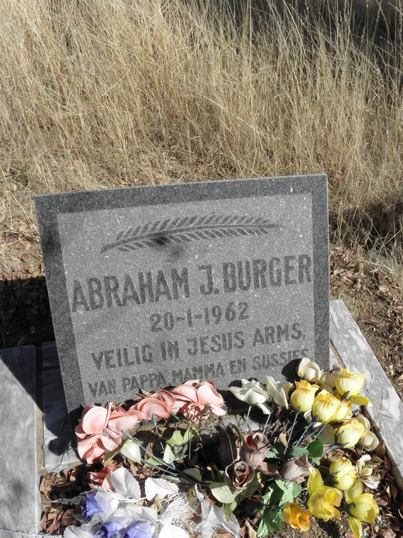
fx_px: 466
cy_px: 301
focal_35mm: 30
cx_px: 219
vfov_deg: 59.8
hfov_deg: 46.8
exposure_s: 1/320
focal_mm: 4.6
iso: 64
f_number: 5.6
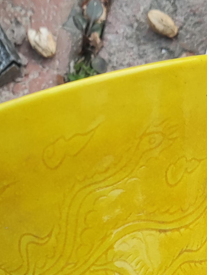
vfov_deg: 22.6
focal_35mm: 85
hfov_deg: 17.2
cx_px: 39
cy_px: 235
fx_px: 678
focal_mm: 4.71
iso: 51
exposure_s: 1/50
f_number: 1.79
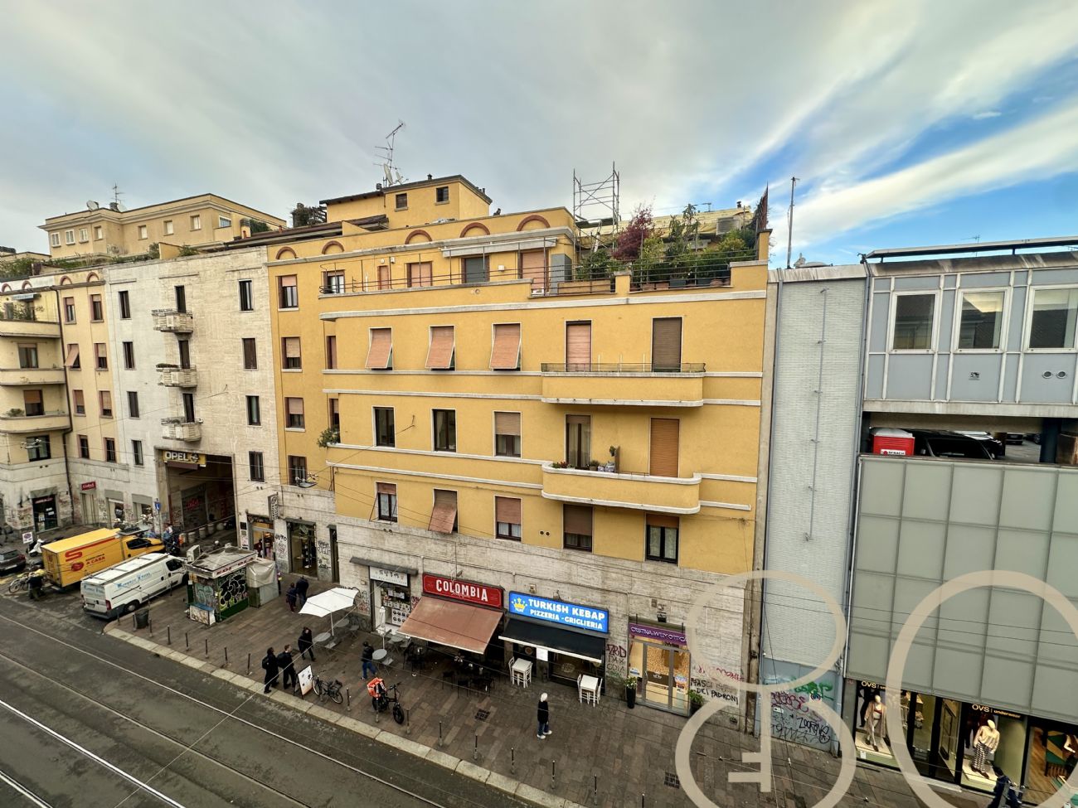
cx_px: 539
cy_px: 404
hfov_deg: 102.1
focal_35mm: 14
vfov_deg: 85.7
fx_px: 436
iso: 40
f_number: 2.2
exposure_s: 1/140
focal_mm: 2.22
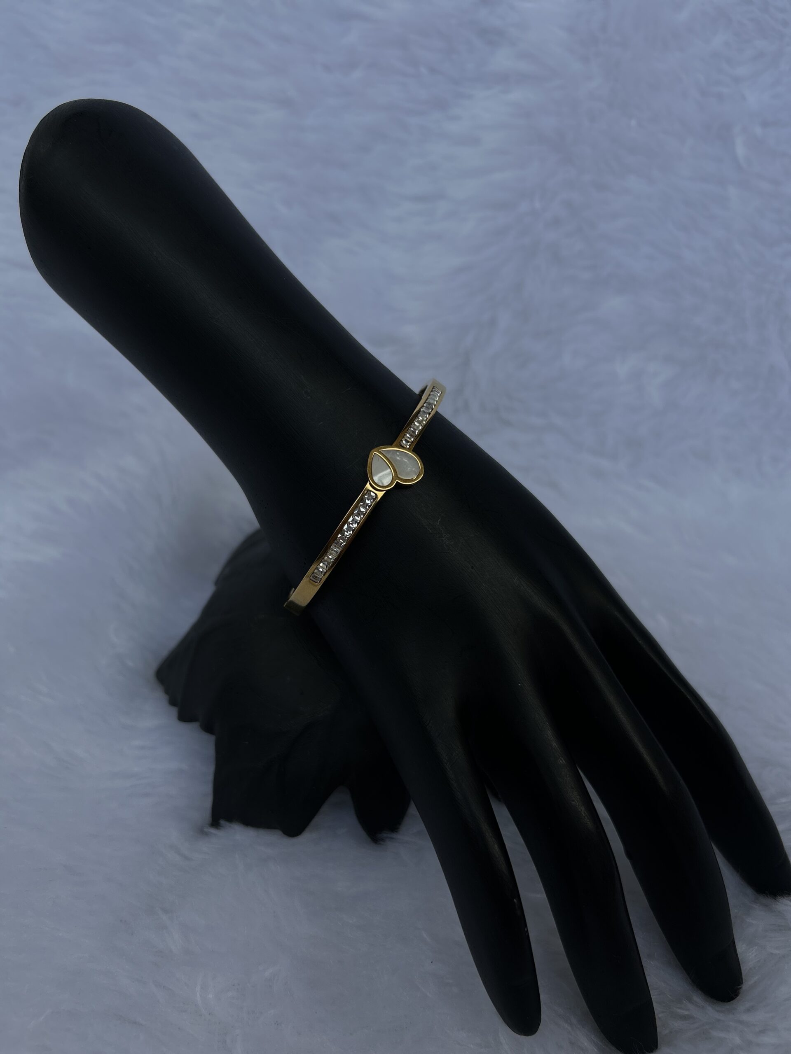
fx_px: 792
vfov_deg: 67.3
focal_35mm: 26
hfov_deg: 53.1
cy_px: 527
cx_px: 396
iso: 50
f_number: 1.5
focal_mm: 5.7
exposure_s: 1/572
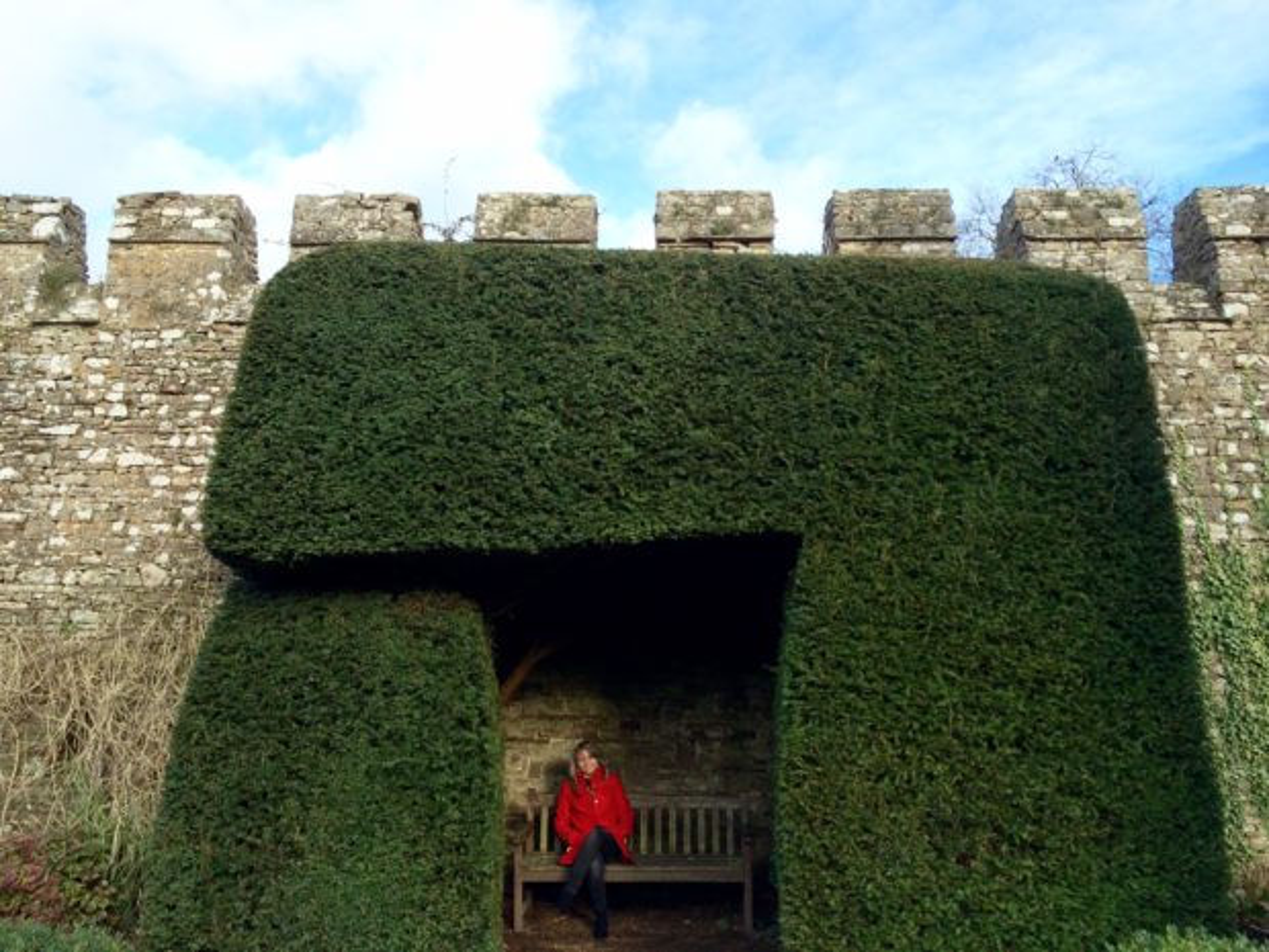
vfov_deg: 46.8
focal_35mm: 30
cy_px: 476
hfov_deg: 60.0
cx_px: 634
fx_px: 1100
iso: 32
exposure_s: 1/483
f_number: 2.2
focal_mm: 4.12
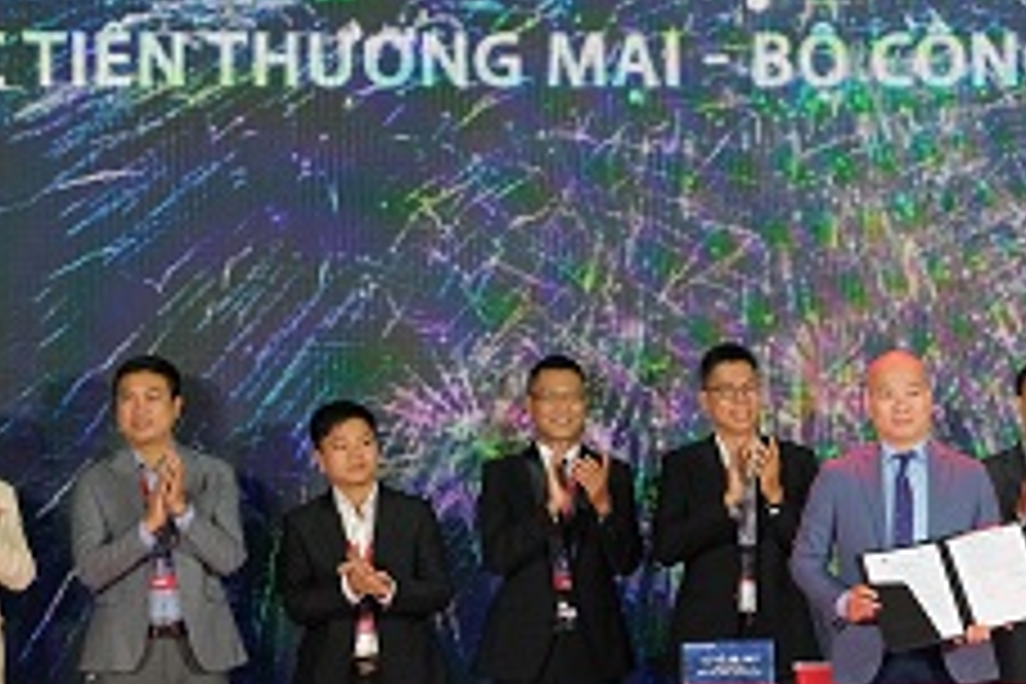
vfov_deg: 7.0
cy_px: 252
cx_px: 752
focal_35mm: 197
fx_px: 5614
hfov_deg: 10.4
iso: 640
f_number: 4
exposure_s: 1/250
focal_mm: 50
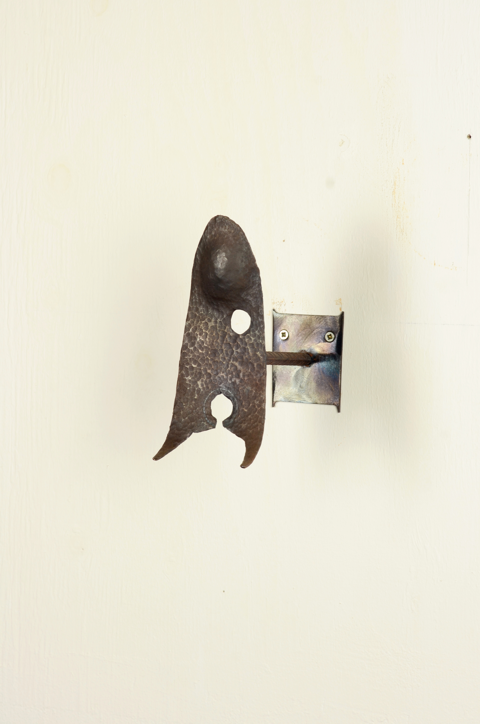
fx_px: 2561
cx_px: 240
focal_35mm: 128
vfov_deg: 16.1
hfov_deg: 10.7
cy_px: 362
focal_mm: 85
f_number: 9
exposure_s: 1/6
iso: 160
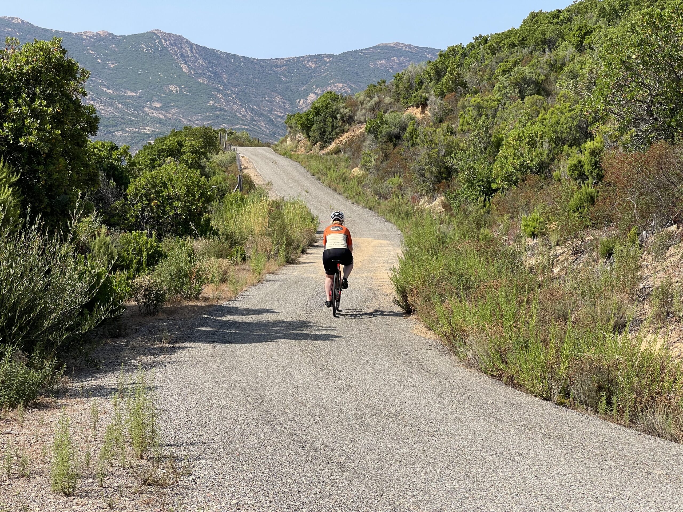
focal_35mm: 64
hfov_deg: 30.3
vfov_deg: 22.9
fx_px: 1263
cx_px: 342
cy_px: 256
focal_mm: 7.5
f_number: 2.2
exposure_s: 1/935
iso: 20
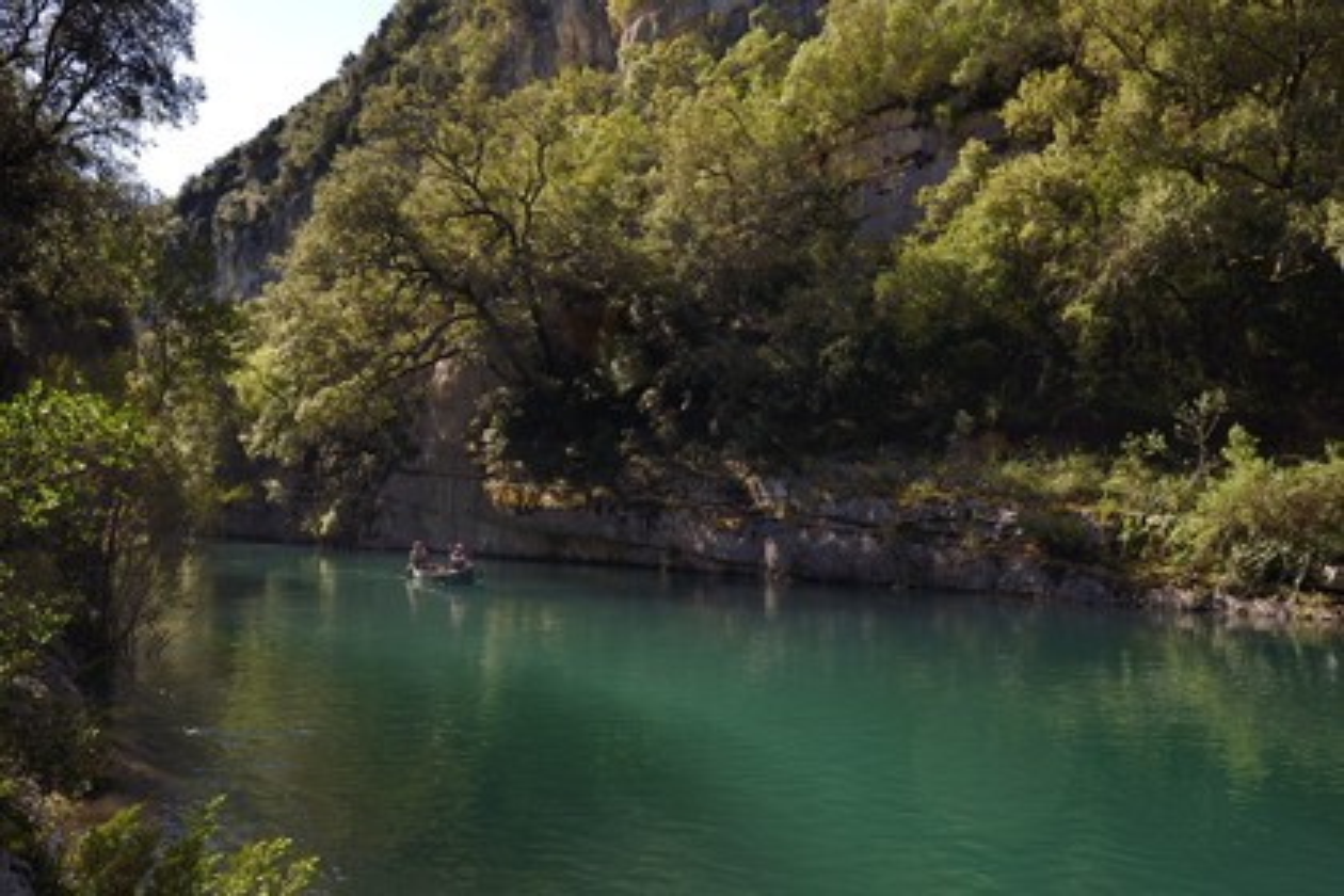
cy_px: 448
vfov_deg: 53.1
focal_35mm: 24
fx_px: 896
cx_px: 672
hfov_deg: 73.7
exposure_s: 1/200
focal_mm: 24
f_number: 9
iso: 400
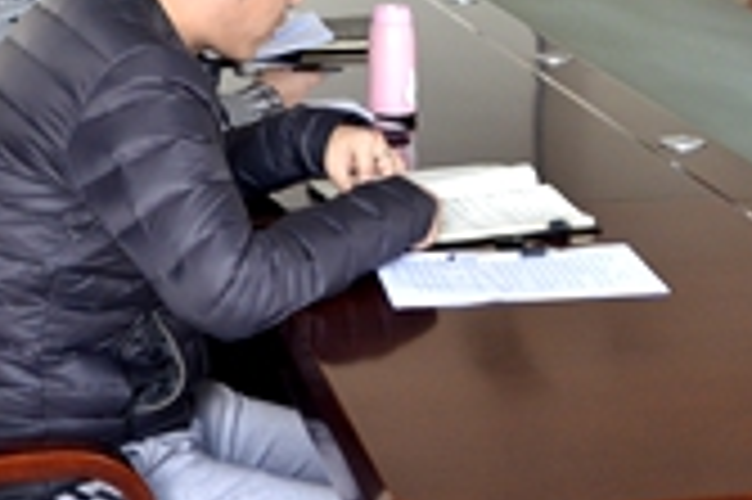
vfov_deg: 12.1
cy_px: 99
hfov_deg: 17.8
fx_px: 2358
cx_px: 711
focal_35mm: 113
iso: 1600
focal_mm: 28
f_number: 5.6
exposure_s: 1/125
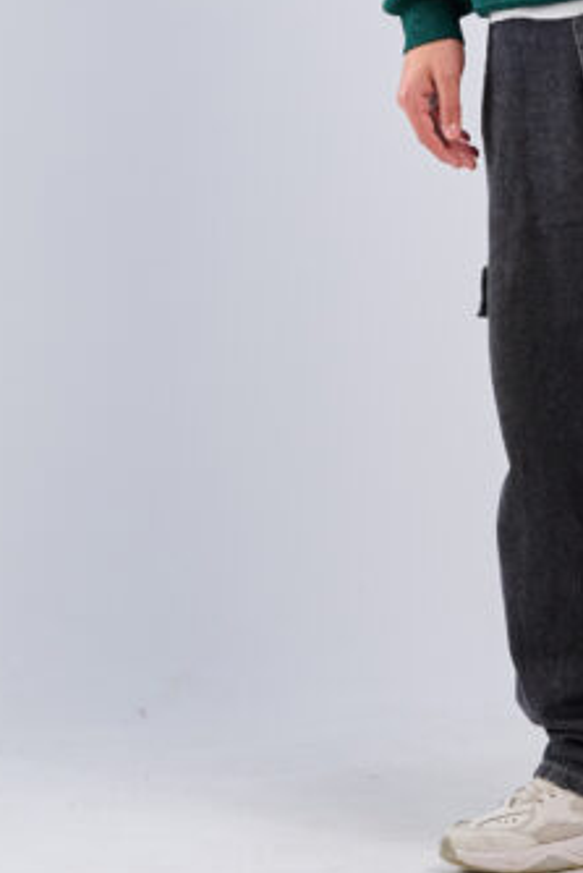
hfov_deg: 6.0
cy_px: -71
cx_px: 641
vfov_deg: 8.9
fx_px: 5557
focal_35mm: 229
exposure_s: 1/250
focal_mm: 85
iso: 320
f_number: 2
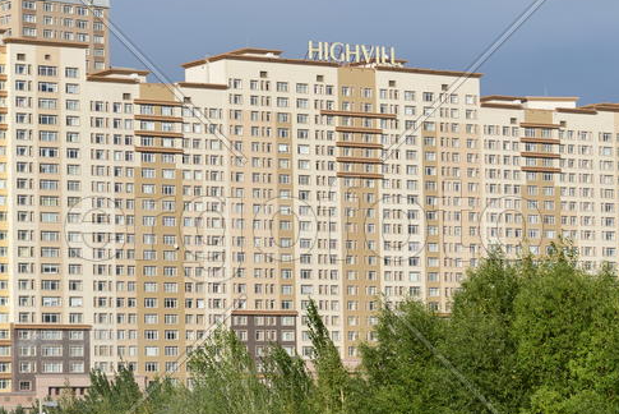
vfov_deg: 9.3
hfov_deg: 13.9
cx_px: 311
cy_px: 229
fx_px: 2544
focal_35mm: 148
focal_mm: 55
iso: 100
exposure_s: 1/250
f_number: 8
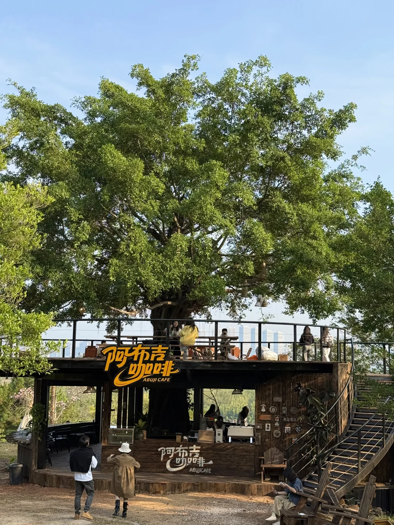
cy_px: 262
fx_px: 728
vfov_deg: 39.7
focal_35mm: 48
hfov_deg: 30.3
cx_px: 197
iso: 80
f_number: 1.78
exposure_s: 1/1377
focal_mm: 6.76
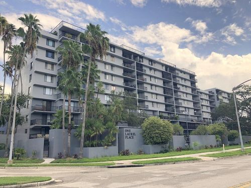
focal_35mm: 28
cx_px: 126
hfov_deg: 63.4
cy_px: 94
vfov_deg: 49.7
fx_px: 203
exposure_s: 1/600
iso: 20
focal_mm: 4
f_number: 1.8
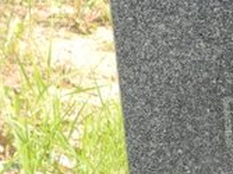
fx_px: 1971
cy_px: 170
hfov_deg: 6.5
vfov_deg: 5.1
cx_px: 499
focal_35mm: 293
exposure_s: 1/320
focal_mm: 13
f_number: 3.5
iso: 140
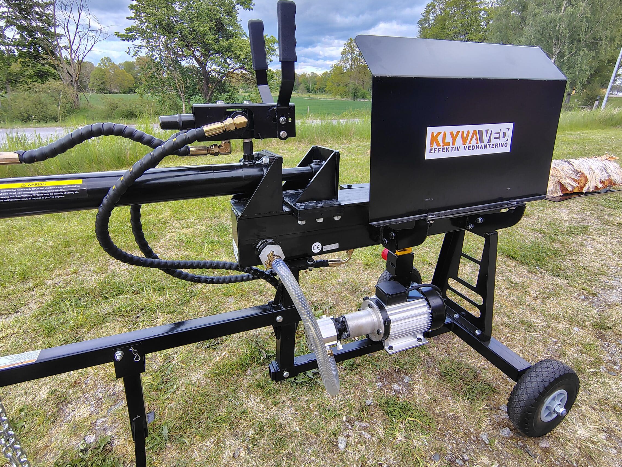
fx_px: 323
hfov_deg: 87.7
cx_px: 304
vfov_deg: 71.5
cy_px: 217
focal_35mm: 18
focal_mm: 2.13
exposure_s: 1/178
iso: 100
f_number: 2.2
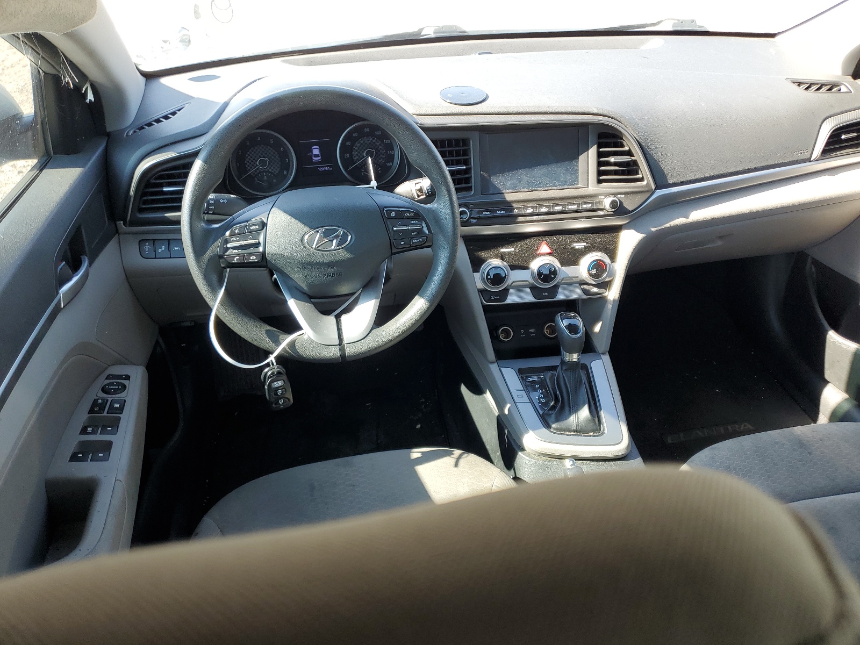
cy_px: 322
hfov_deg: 67.3
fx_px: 646
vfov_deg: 53.1
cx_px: 430
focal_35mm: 26
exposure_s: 1/147
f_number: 1.5
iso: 50
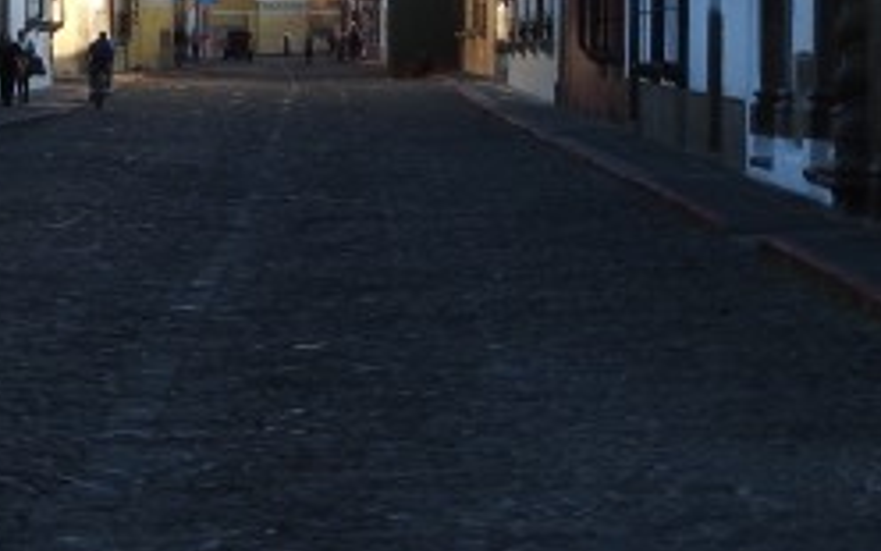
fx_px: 4514
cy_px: -89
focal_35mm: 188
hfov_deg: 11.1
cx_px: 284
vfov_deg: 6.9
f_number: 4
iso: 100
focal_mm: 9.9
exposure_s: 1/200
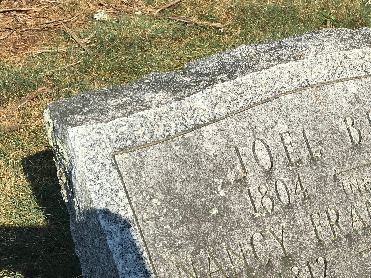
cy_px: 224
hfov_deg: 32.3
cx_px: 349
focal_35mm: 56
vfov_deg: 25.6
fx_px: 600
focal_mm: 4.15
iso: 25
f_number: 2.2
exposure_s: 1/1425
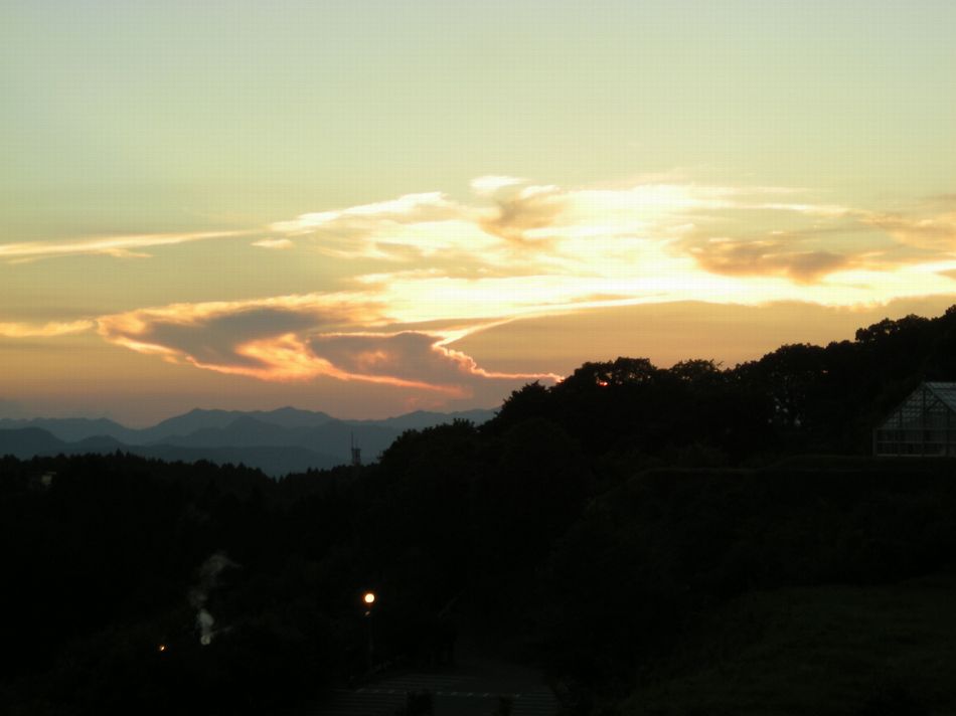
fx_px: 2899
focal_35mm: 105
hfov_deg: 18.7
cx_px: 478
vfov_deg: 14.1
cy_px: 358
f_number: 4.7
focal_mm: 17.1
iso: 64
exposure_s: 1/57
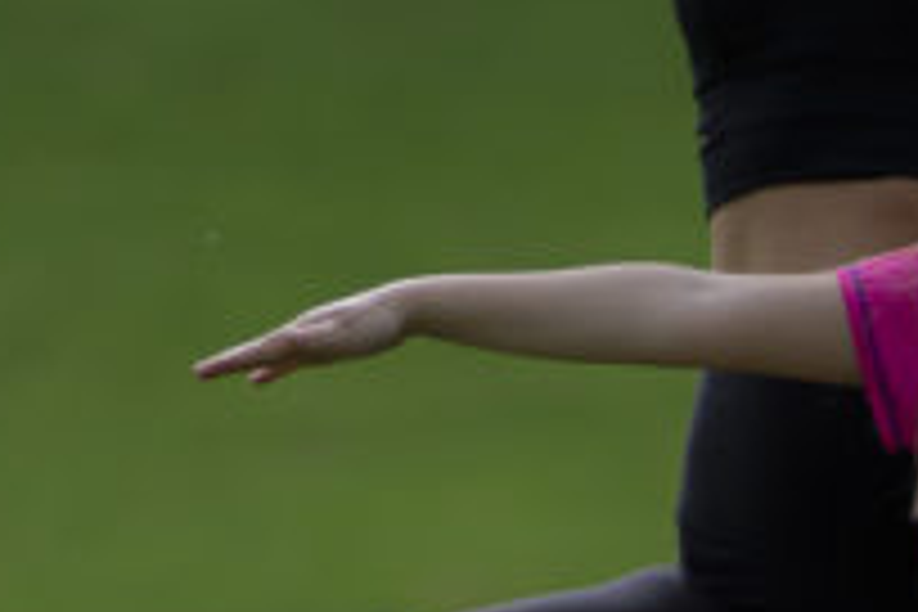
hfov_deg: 4.8
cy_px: 299
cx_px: 945
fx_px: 10888
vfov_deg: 3.2
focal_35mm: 427
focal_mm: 85
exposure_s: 1/1600
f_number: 1.8
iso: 100
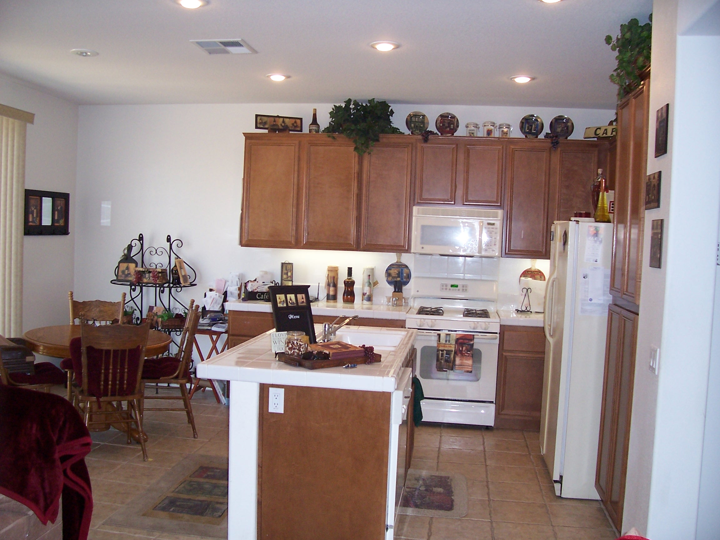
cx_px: 360
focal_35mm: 34
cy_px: 270
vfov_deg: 41.8
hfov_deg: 54.0
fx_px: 707
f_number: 2.7
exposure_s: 1/60
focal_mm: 5.6
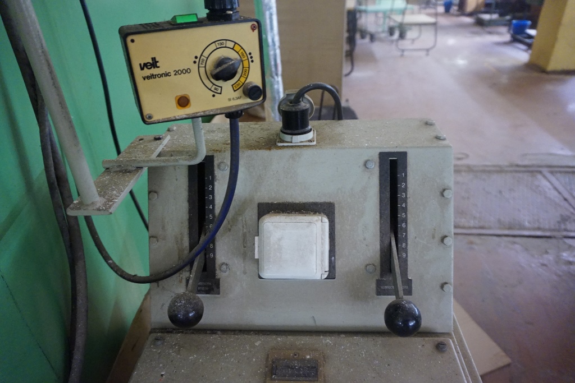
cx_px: 288
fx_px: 383
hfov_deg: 73.7
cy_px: 192
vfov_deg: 53.1
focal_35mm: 24
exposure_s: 1/20
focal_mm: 16
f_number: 3.5
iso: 3200
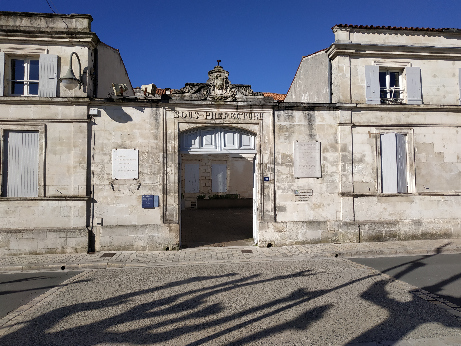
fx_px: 320
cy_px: 173
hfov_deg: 71.6
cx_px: 230
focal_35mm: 24
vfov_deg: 56.8
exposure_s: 1/3048
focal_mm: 3.94
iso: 100
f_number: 1.9
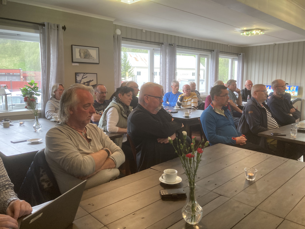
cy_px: 114
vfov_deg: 49.7
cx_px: 152
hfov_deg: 63.4
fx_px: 247
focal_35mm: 28
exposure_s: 1/50
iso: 160
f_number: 1.8
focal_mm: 3.99
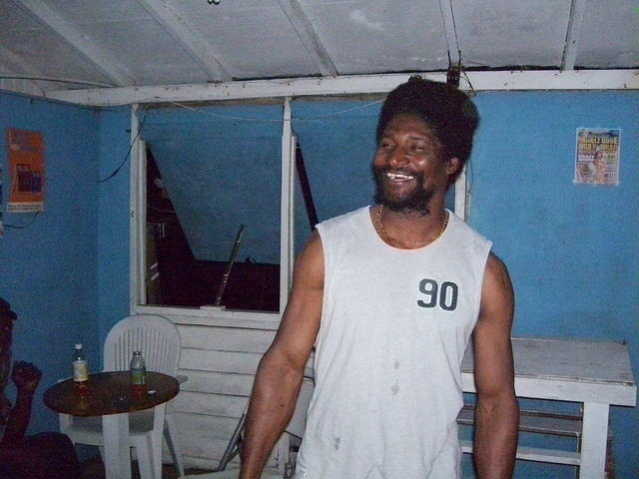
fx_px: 665
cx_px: 320
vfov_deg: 39.7
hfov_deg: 51.4
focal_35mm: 36
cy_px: 240
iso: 1250
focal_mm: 6
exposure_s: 1/60
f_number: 2.7
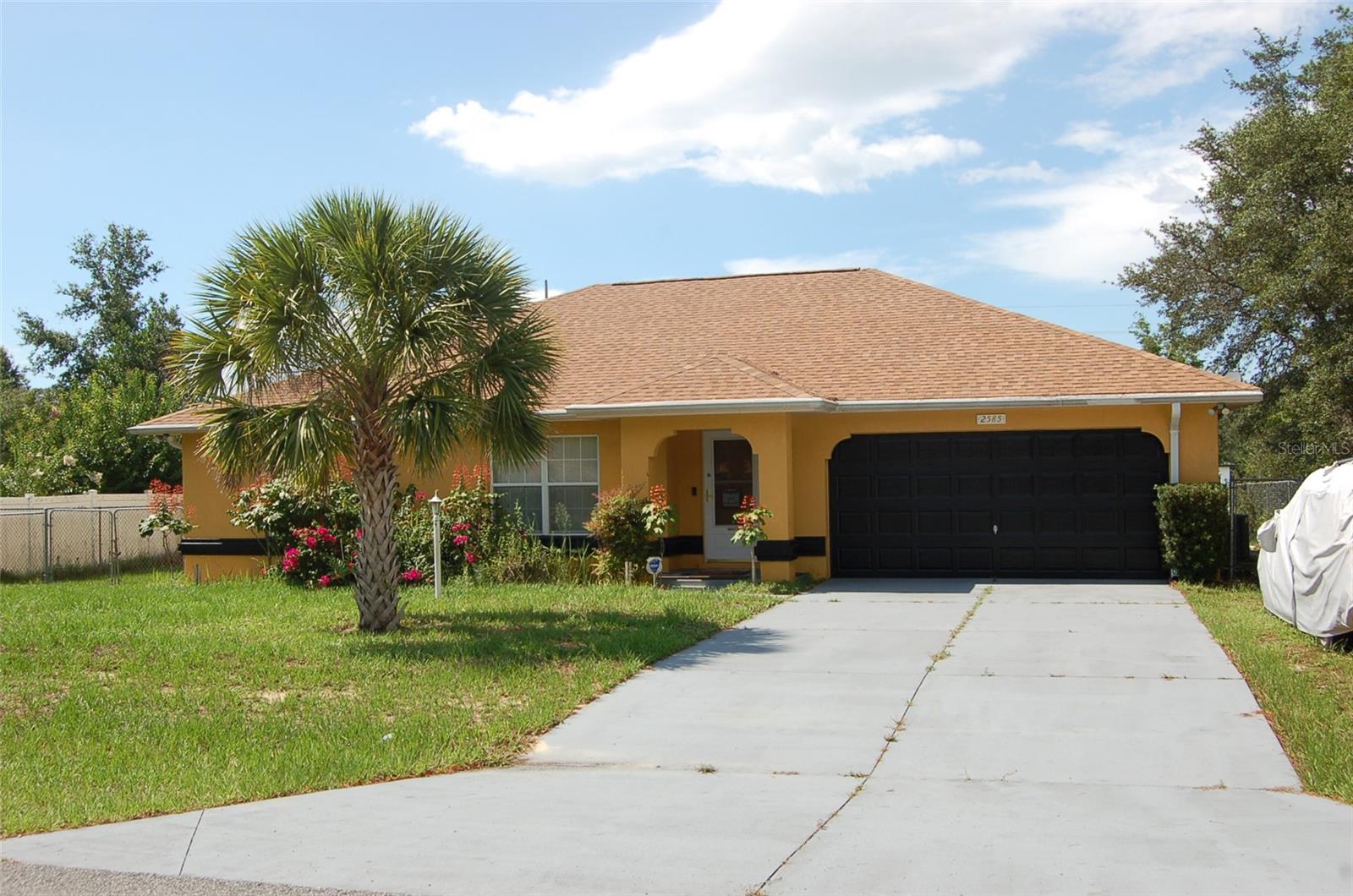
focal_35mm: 36
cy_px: 448
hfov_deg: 53.2
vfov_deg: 36.7
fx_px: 1350
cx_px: 676
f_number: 9
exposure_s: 1/320
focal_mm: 24
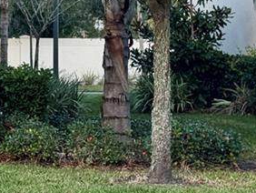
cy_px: -107
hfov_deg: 10.9
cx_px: -141
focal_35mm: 174
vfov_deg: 8.3
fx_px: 1288
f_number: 1.78
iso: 64
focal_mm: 6.76
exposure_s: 1/774
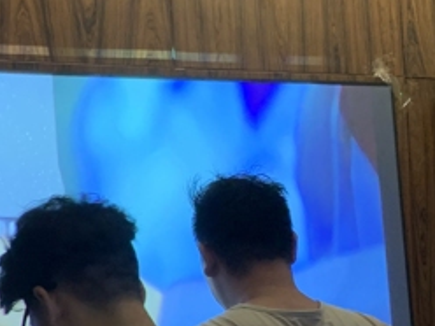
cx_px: 84
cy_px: 301
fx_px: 1056
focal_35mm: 84
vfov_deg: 17.3
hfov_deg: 22.9
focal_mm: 4.25
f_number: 1.8
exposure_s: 1/30
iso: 800
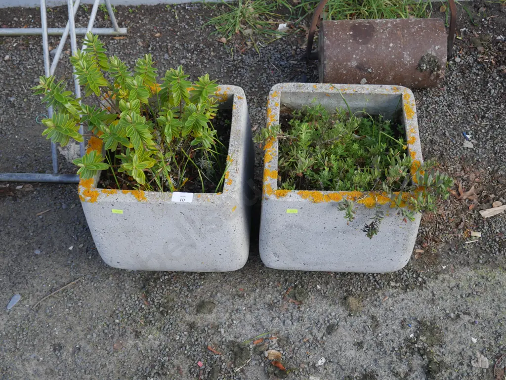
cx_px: 253
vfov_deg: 36.0
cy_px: 190
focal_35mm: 40
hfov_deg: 46.8
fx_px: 585
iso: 200
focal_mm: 20
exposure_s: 1/125
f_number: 5.6
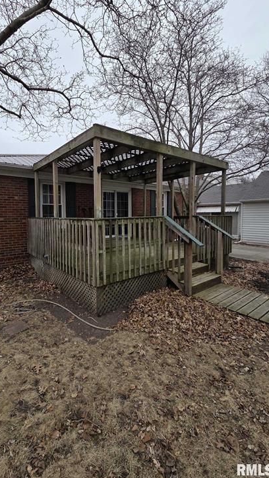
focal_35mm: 15
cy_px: 227
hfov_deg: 69.2
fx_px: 190
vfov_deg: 102.9
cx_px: 97
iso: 50
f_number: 2.2
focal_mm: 2.2
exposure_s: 1/895
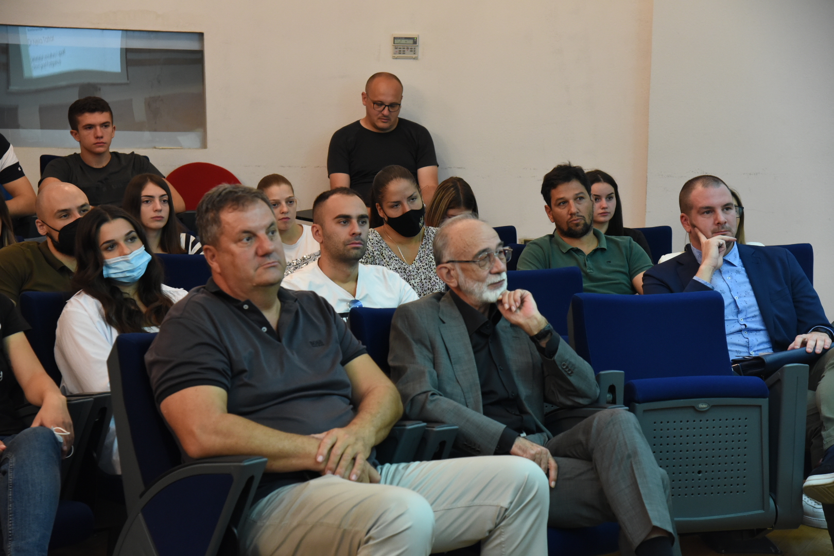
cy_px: 278
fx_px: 1807
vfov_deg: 17.5
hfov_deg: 26.0
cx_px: 417
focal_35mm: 78
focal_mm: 78
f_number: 5.6
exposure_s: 1/80
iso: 3200
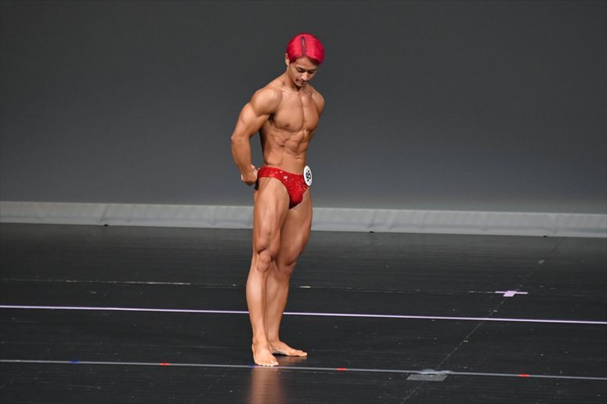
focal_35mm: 375
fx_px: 6320
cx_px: 304
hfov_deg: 5.5
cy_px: 202
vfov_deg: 3.7
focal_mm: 250
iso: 4000
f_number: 5.6
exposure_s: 1/400
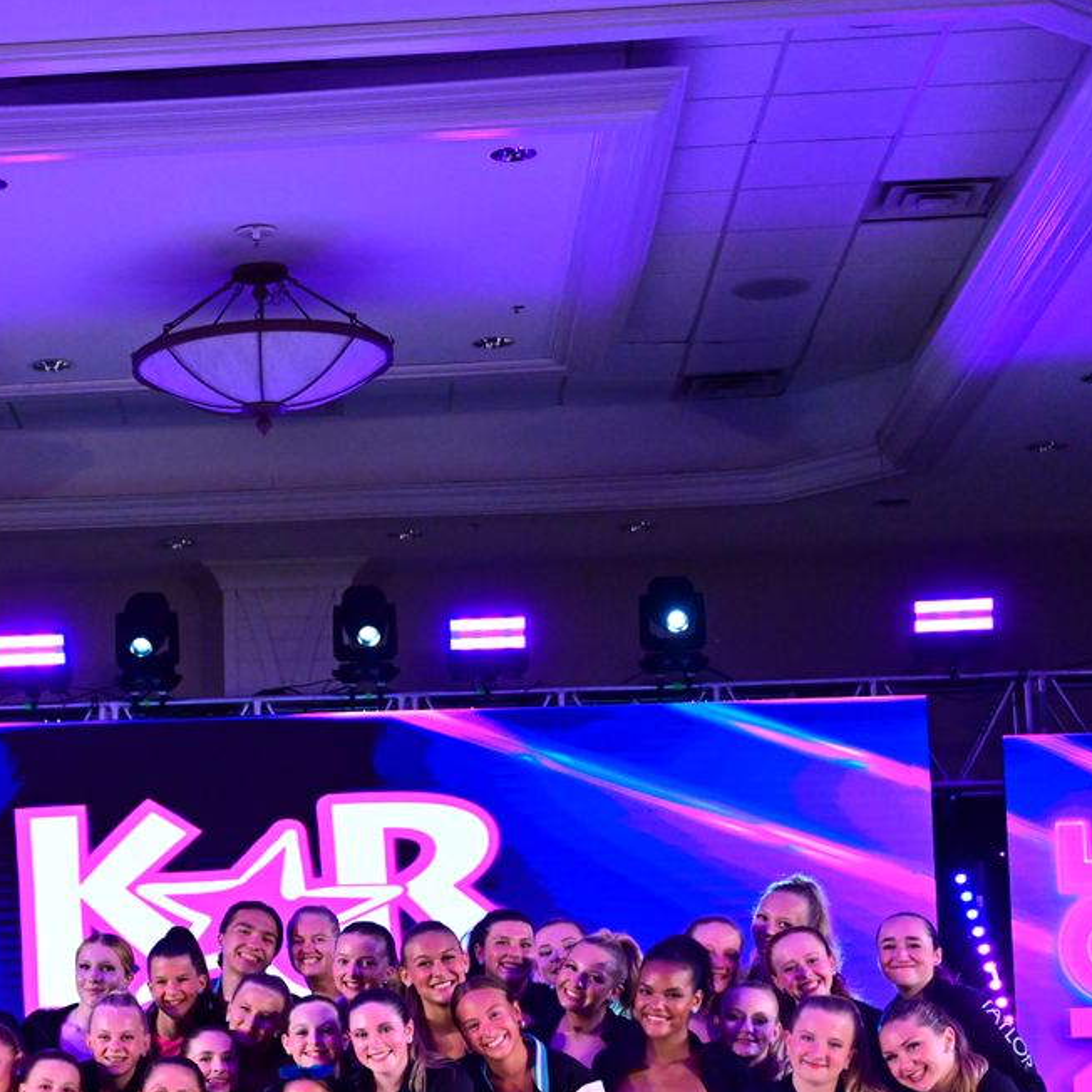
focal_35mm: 90
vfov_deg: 19.2
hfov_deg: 18.5
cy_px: 807
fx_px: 3212
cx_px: -152
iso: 3200
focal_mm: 46
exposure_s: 1/1000
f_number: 3.2
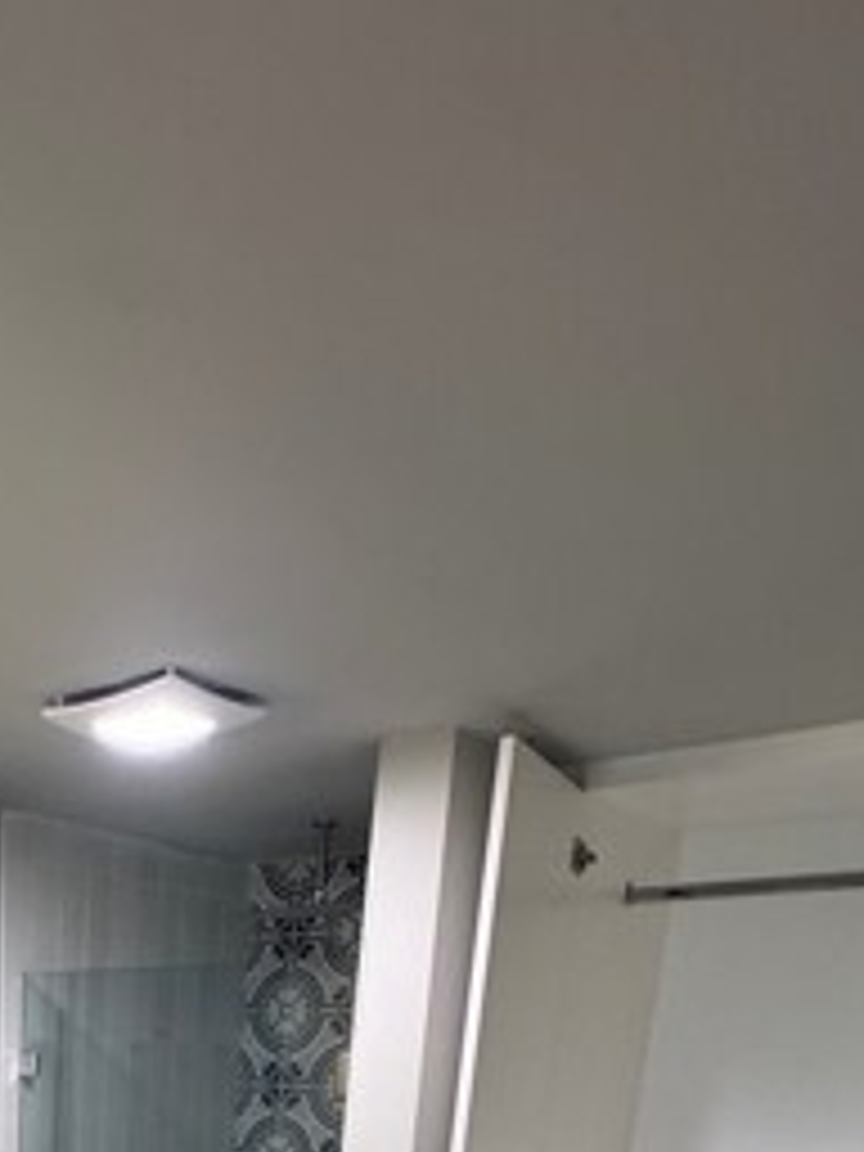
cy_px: 1368
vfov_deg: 39.1
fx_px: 1165
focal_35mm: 35
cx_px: -32
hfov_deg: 36.0
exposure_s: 1/120
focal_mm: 2.22
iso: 250
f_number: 2.2
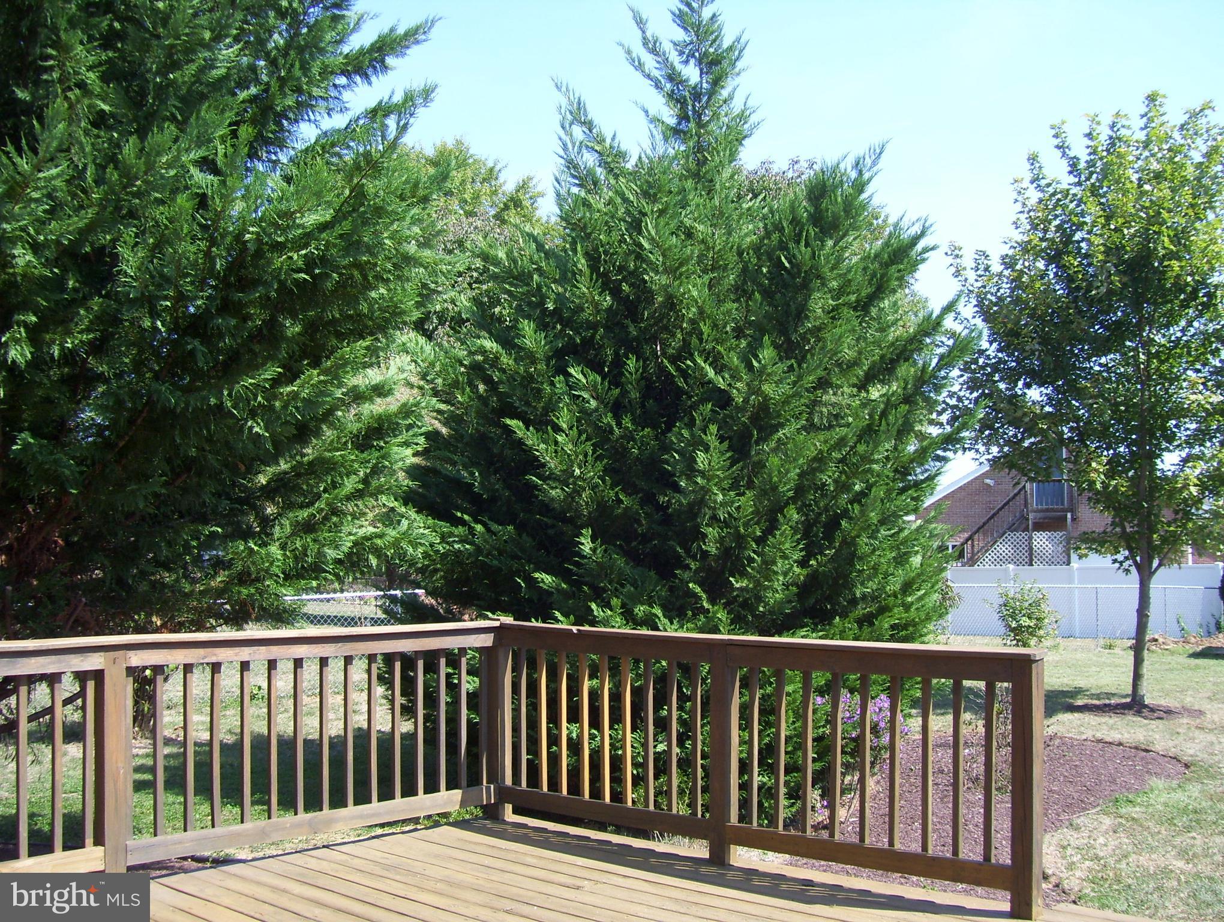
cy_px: 461
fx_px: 1275
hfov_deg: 51.3
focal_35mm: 36
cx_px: 612
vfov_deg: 39.7
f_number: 2.7
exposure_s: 1/400
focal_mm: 6
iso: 80
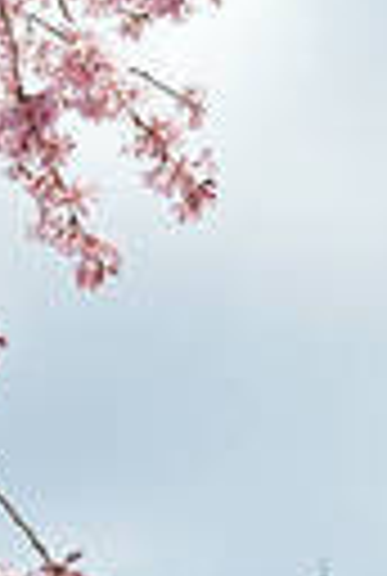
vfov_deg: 6.2
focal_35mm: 316
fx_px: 5068
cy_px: 1341
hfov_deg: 4.4
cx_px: 14
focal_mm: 58
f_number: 11
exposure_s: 1/125
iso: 100
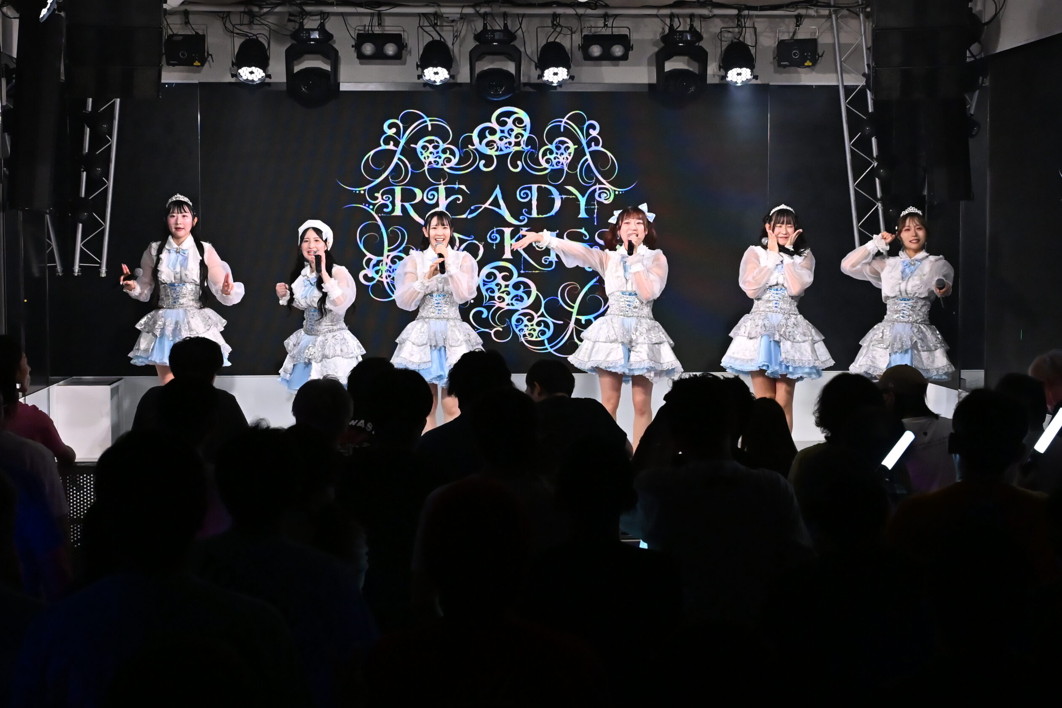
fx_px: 1622
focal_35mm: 55
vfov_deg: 24.6
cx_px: 523
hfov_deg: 36.2
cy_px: 349
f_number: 6.3
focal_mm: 36
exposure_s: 1/800
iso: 5000
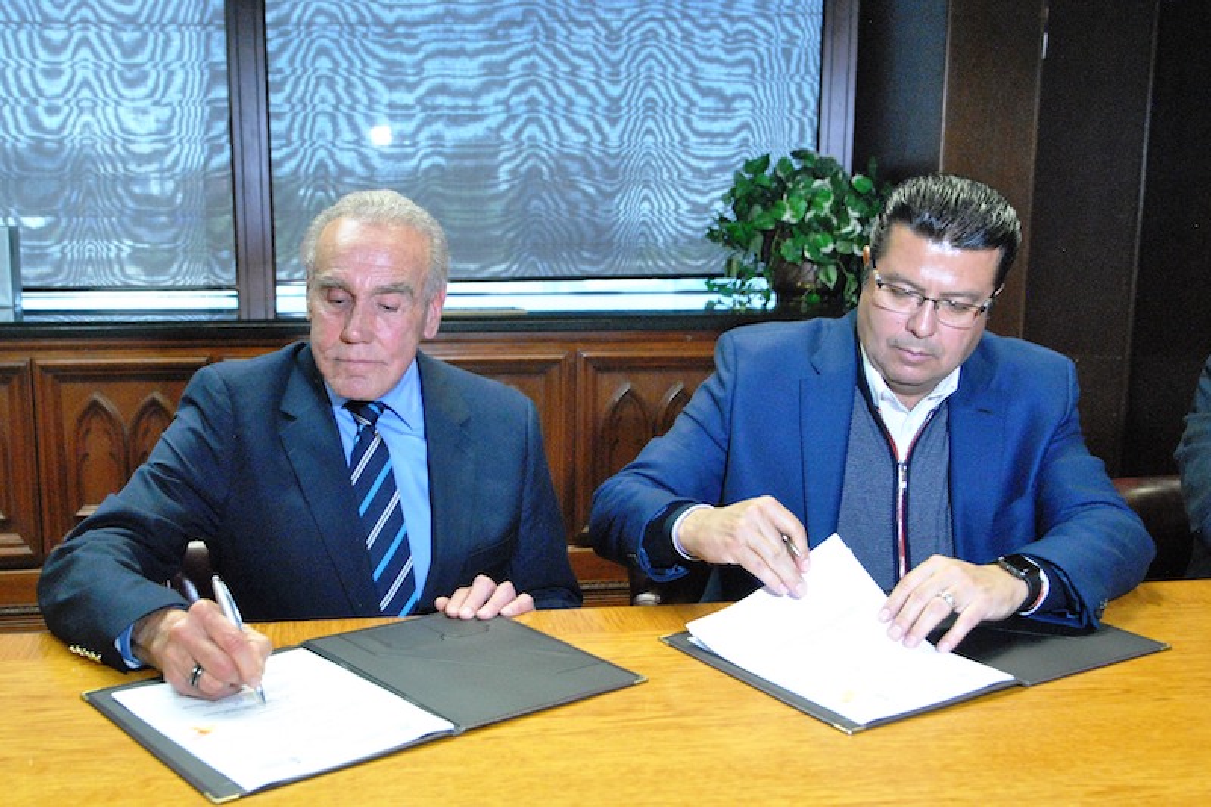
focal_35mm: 36
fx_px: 1211
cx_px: 606
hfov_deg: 53.1
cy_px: 404
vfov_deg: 36.9
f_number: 4
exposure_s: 1/60
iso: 1600
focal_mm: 24
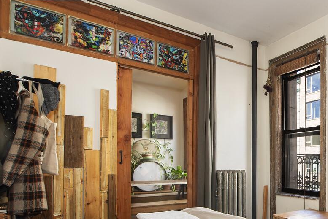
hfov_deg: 54.9
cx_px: 316
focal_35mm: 27
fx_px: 246
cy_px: 173
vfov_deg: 45.7
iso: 320
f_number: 8
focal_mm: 14
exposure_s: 1/20
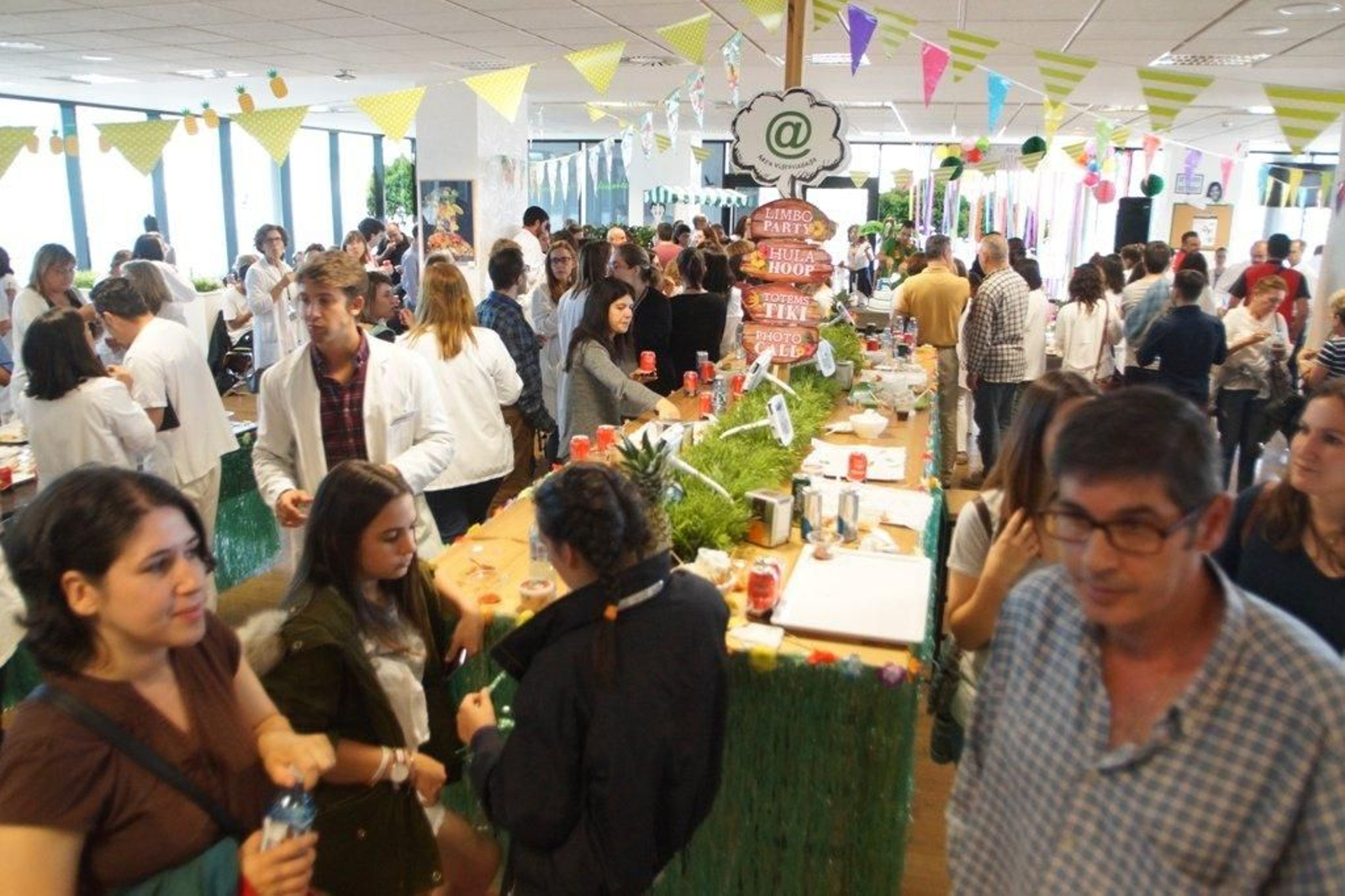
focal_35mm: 52
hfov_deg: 37.9
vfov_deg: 25.7
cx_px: 672
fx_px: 1961
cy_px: 448
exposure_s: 1/100
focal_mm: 35
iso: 1600
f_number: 4
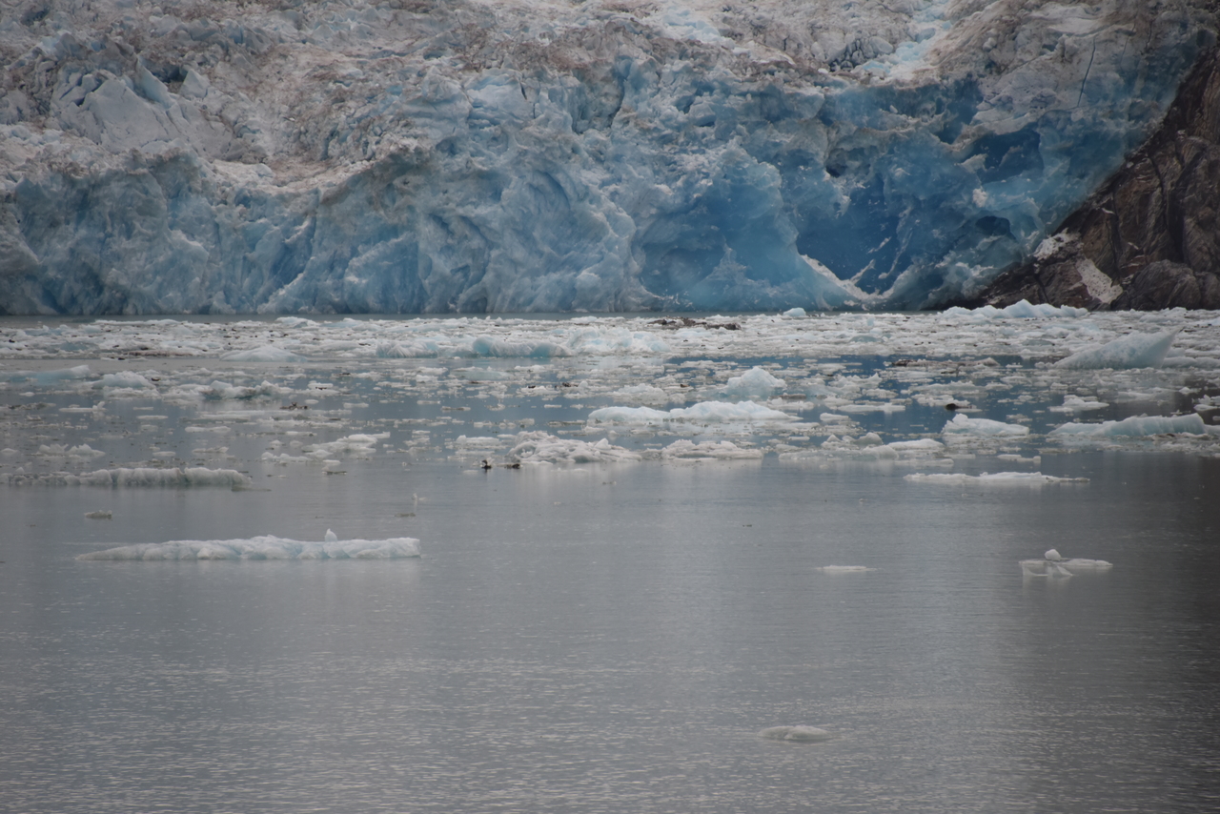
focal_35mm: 300
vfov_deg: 4.6
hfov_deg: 6.9
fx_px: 10168
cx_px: 610
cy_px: 407
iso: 800
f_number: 5.6
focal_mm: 300
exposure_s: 1/640
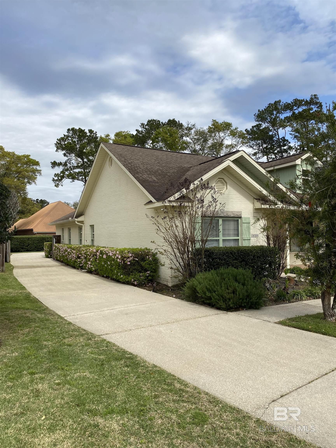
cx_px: 168
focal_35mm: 26
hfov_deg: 53.1
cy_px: 224
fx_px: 336
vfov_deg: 67.3
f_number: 1.8
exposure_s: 1/2967
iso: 32
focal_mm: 4.25
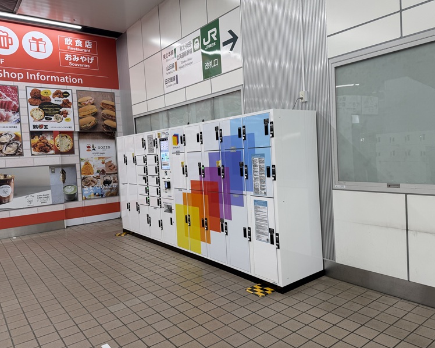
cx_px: 232
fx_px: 335
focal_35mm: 26
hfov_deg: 66.0
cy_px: 171
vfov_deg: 54.9
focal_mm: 6.76
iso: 64
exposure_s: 1/100
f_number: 1.78
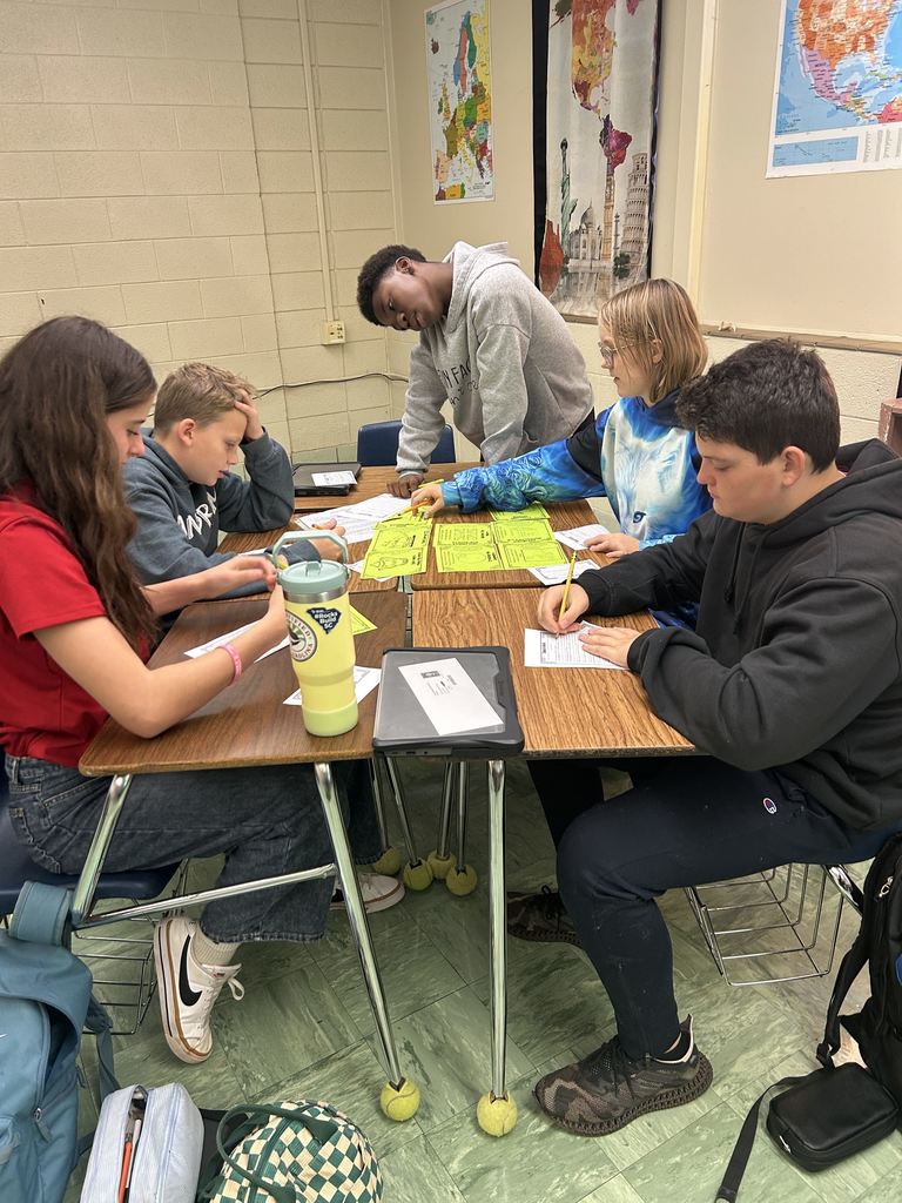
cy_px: 602
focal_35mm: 26
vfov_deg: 67.3
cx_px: 451
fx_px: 903
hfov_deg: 53.1
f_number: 1.5
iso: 125
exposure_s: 1/60
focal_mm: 5.7
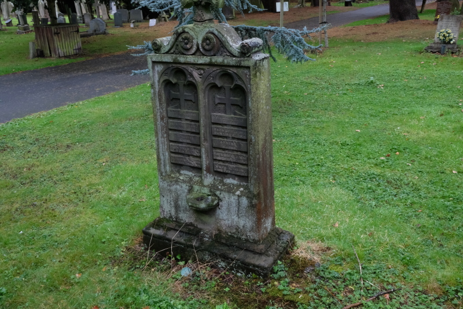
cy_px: 154
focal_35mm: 35
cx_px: 232
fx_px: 450
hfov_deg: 54.4
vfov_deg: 37.8
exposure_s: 1/60
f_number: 16
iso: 1600
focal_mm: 23
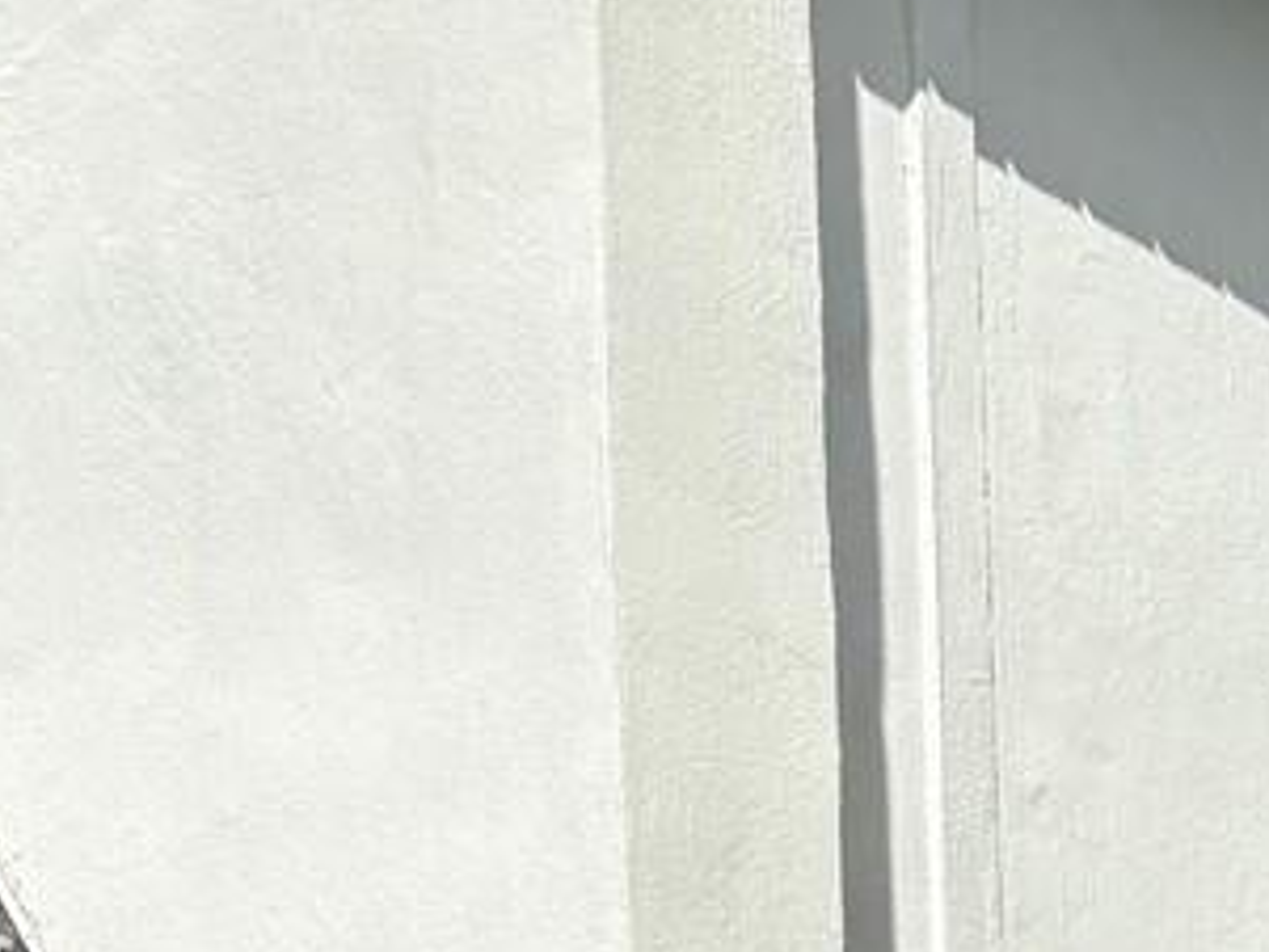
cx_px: 1159
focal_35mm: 138
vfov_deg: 9.5
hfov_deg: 14.1
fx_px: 5061
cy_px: 2321
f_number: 1.6
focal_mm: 5.96
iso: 50
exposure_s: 1/4329
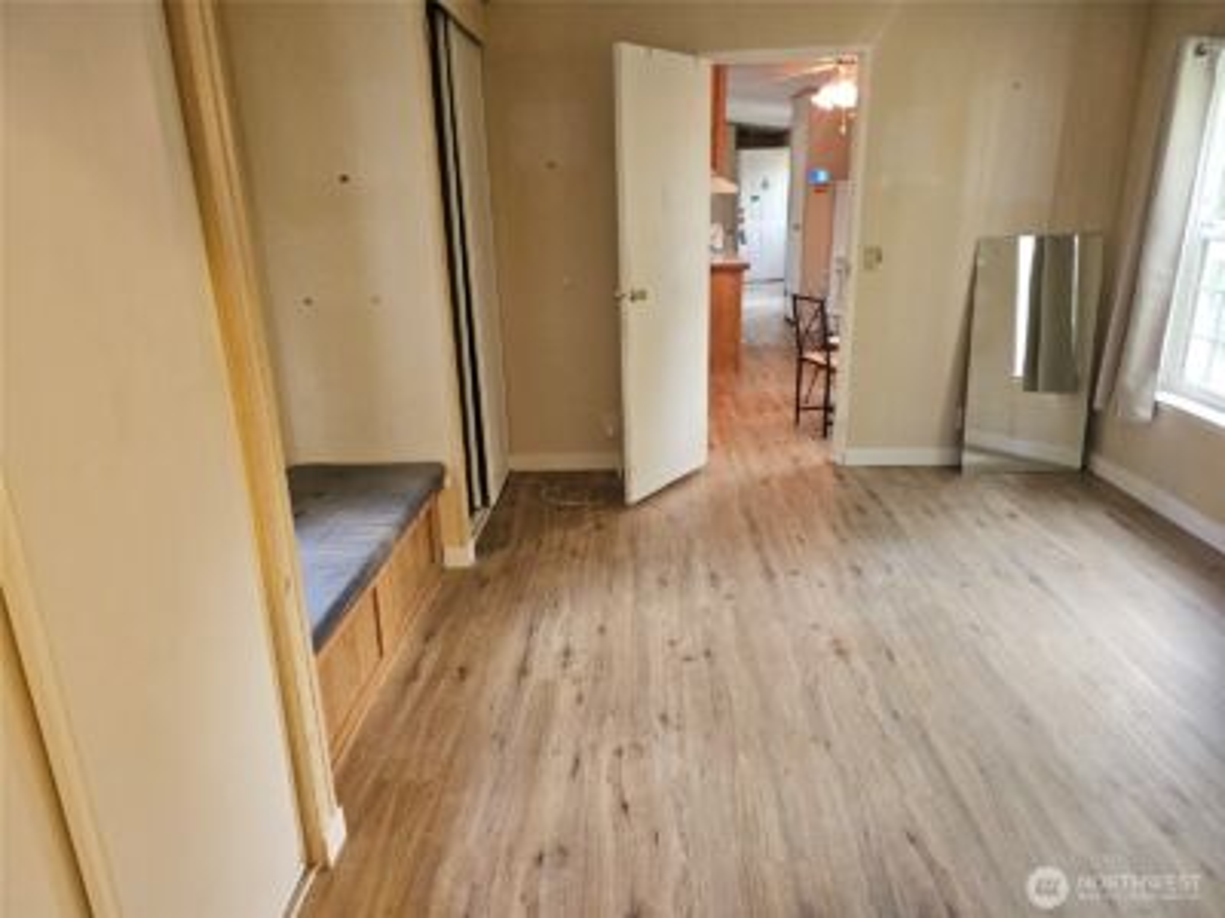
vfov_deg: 58.9
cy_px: 459
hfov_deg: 73.9
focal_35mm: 23
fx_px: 814
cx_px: 612
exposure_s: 1/120
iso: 500
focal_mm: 6.3
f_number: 1.7
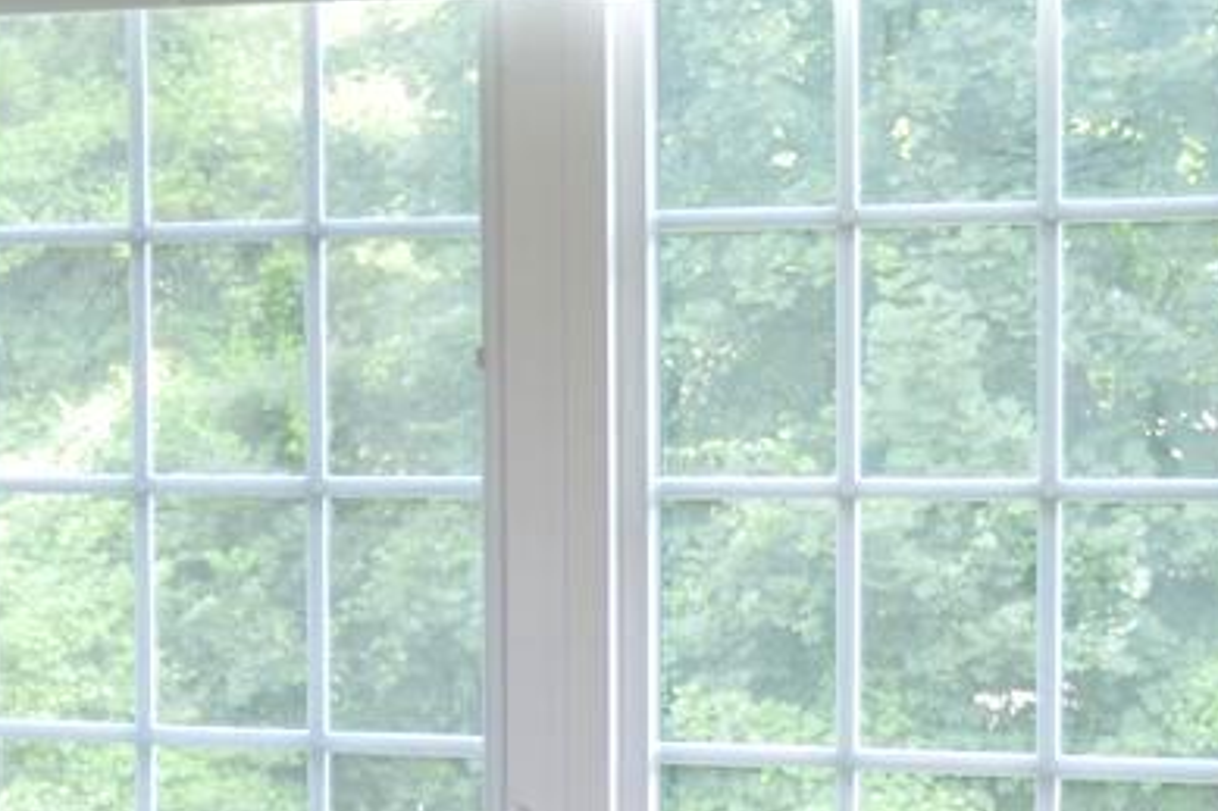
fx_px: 4802
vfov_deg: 9.6
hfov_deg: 13.0
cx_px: -993
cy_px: 712
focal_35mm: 142
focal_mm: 18
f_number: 3.5
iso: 125
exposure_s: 1/30
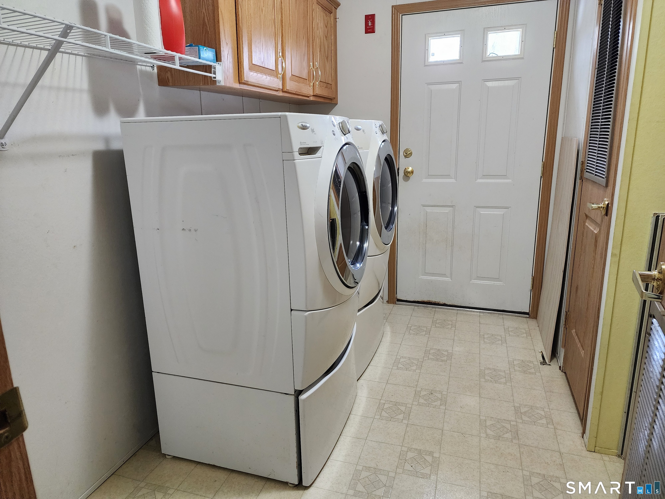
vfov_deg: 58.9
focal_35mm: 23
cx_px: 332
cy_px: 250
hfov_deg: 73.9
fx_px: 442
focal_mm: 6.4
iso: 800
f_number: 1.8
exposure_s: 1/120
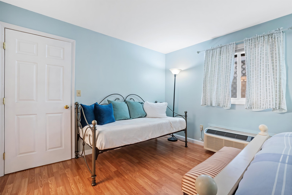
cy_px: 98
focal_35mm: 15
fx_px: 122
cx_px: 146
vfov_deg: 77.3
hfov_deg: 100.4
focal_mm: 10
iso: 500
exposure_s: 1/2.5
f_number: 9
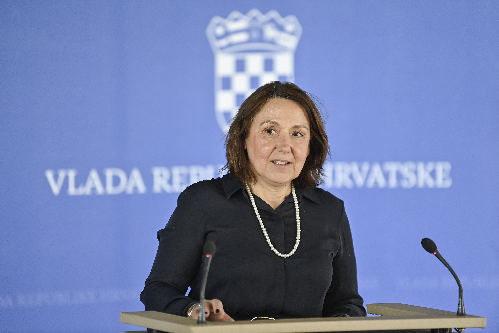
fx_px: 2633
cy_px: 166
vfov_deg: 7.2
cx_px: 250
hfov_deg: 10.8
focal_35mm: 190
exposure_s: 1/500
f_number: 2.8
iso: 1000
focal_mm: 190
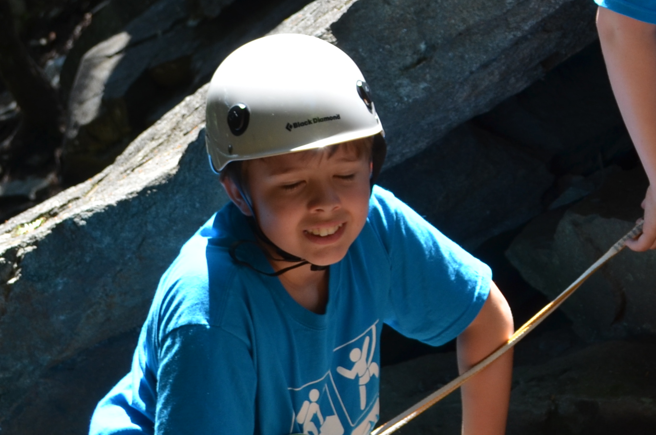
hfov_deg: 14.3
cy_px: 120
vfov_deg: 9.9
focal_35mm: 138
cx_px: 833
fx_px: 2510
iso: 200
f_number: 6.3
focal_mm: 34
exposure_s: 1/160
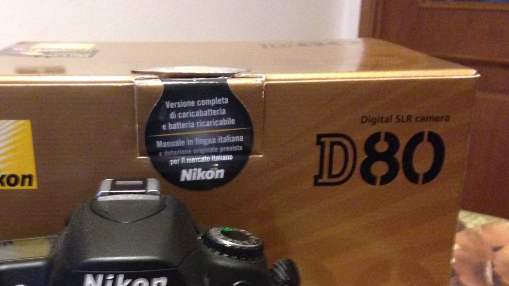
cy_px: 288
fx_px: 756
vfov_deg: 20.7
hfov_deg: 37.0
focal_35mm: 56
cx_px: 185
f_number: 2.4
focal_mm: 4.12
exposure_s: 1/15
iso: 640
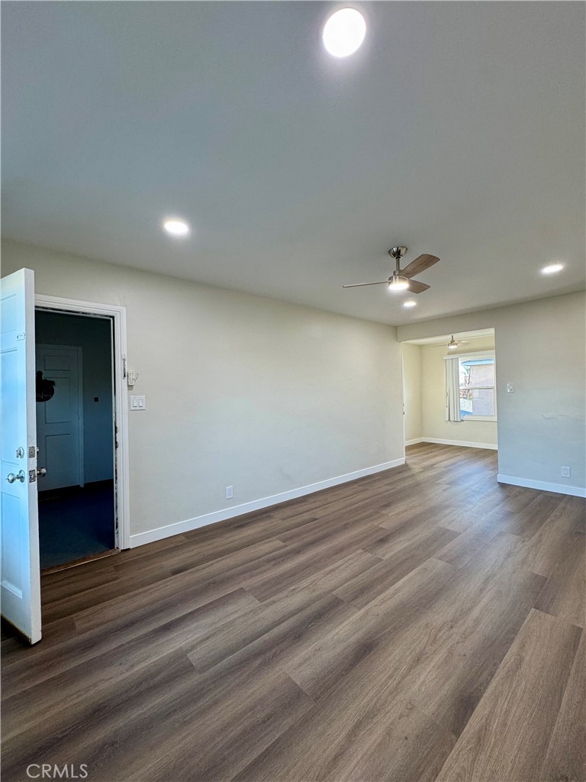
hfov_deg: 85.7
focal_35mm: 14
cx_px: 293
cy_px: 391
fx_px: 316
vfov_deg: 102.1
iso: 160
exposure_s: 1/120
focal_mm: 2.22
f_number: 2.2
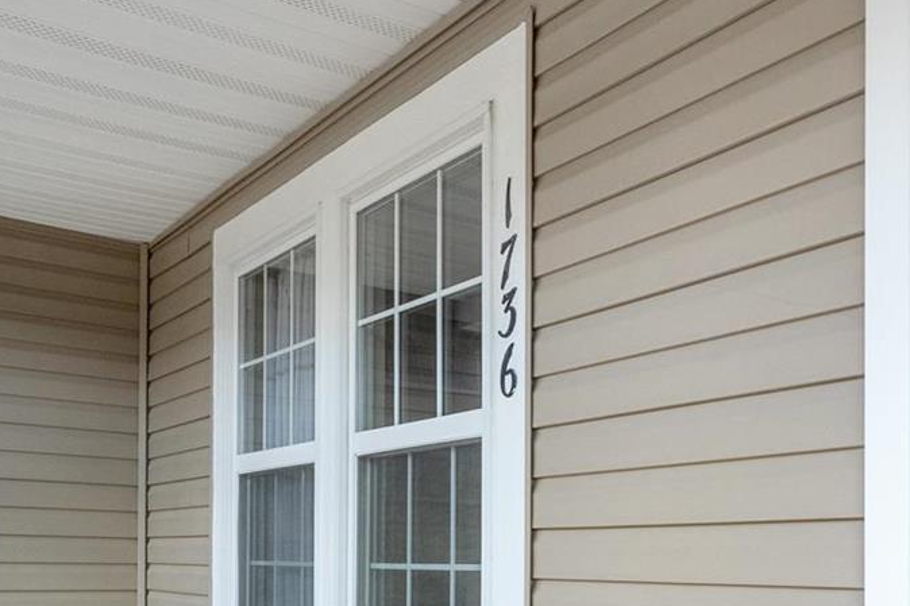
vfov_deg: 33.3
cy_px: 541
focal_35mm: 38
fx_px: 960
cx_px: 834
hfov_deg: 45.5
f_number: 8
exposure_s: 1/80
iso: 400
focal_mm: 8
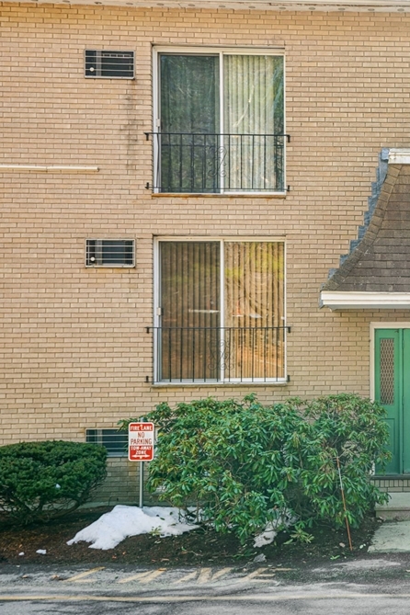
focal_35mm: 49
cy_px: 303
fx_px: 837
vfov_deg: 40.3
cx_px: 438
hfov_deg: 25.7
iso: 100
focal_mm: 32
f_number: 8
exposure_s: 1/50
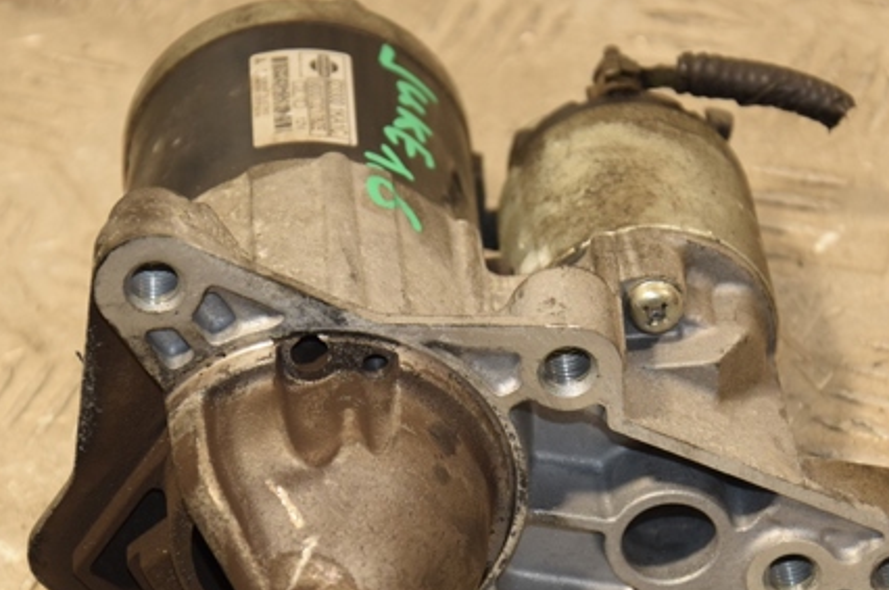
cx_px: 419
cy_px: 377
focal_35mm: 192
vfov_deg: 7.1
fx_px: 4730
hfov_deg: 10.7
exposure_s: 1/125
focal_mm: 85
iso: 800
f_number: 5.6
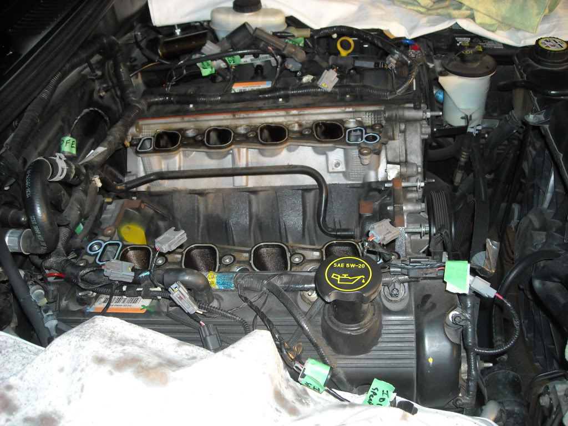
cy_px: 213
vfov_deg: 40.7
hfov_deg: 52.6
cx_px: 284
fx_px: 574
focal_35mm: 35
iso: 200
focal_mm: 5.7
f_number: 2.8
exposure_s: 1/60
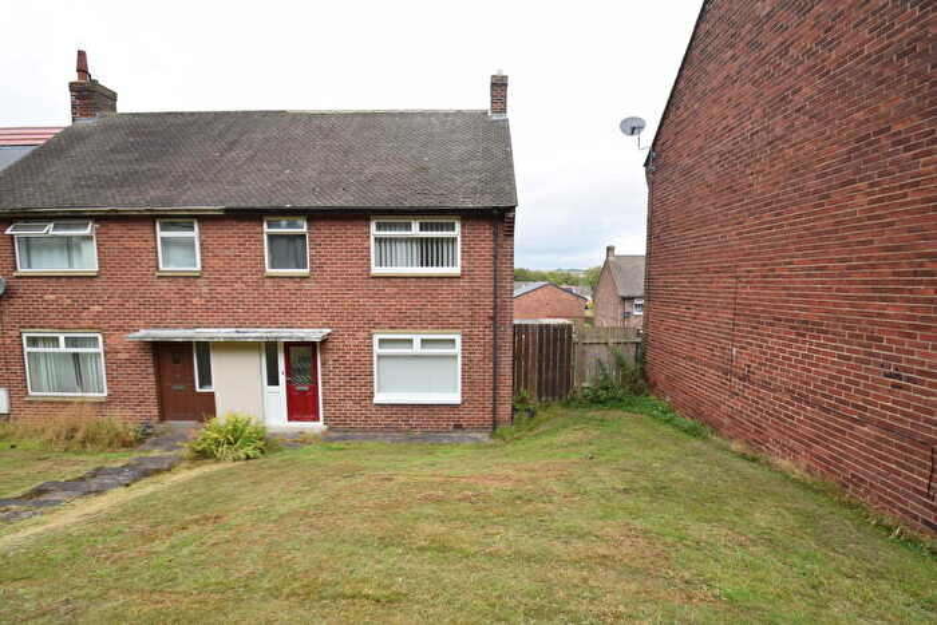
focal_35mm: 16
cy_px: 312
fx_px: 430
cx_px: 468
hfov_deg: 95.0
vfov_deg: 72.1
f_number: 6.3
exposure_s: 1/160
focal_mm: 11
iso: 100
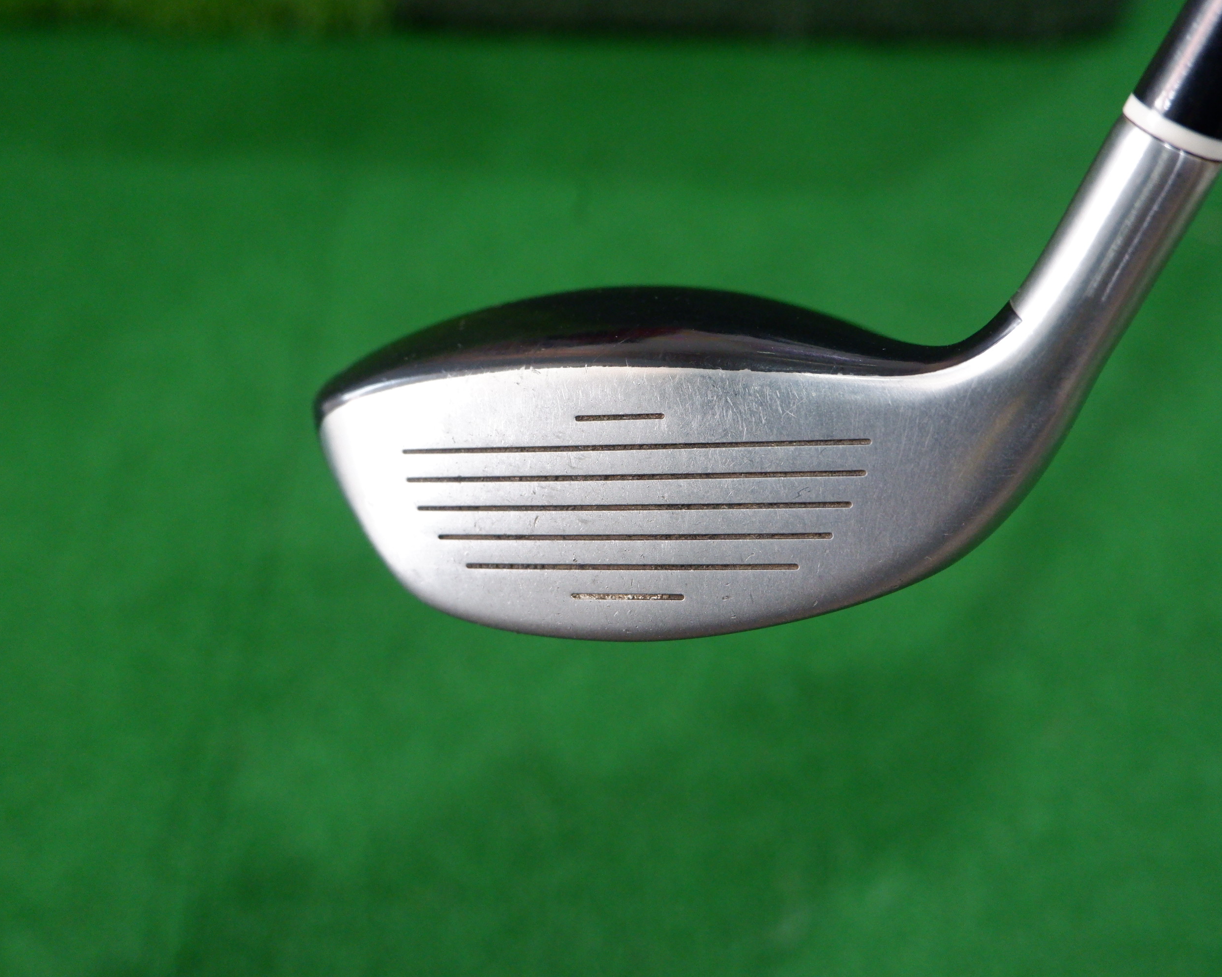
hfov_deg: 42.9
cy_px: 488
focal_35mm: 43
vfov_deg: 34.9
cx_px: 629
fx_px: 1555
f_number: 4.4
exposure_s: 1/38
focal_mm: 25.6
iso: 2500
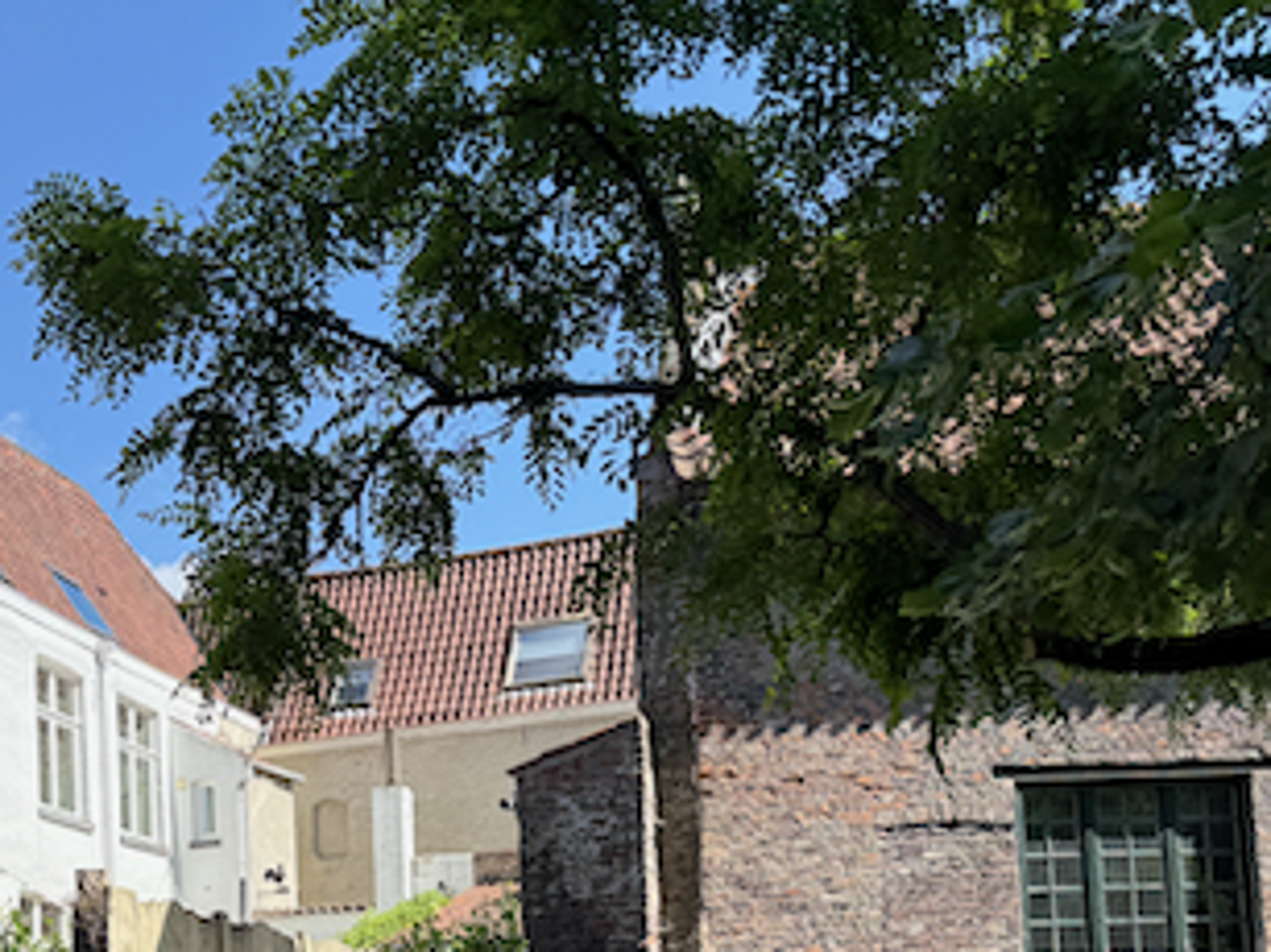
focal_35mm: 50
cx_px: 373
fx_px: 1835
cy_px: 985
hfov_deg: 37.6
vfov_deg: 27.2
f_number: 1.78
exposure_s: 1/1855
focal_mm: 6.76
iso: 80
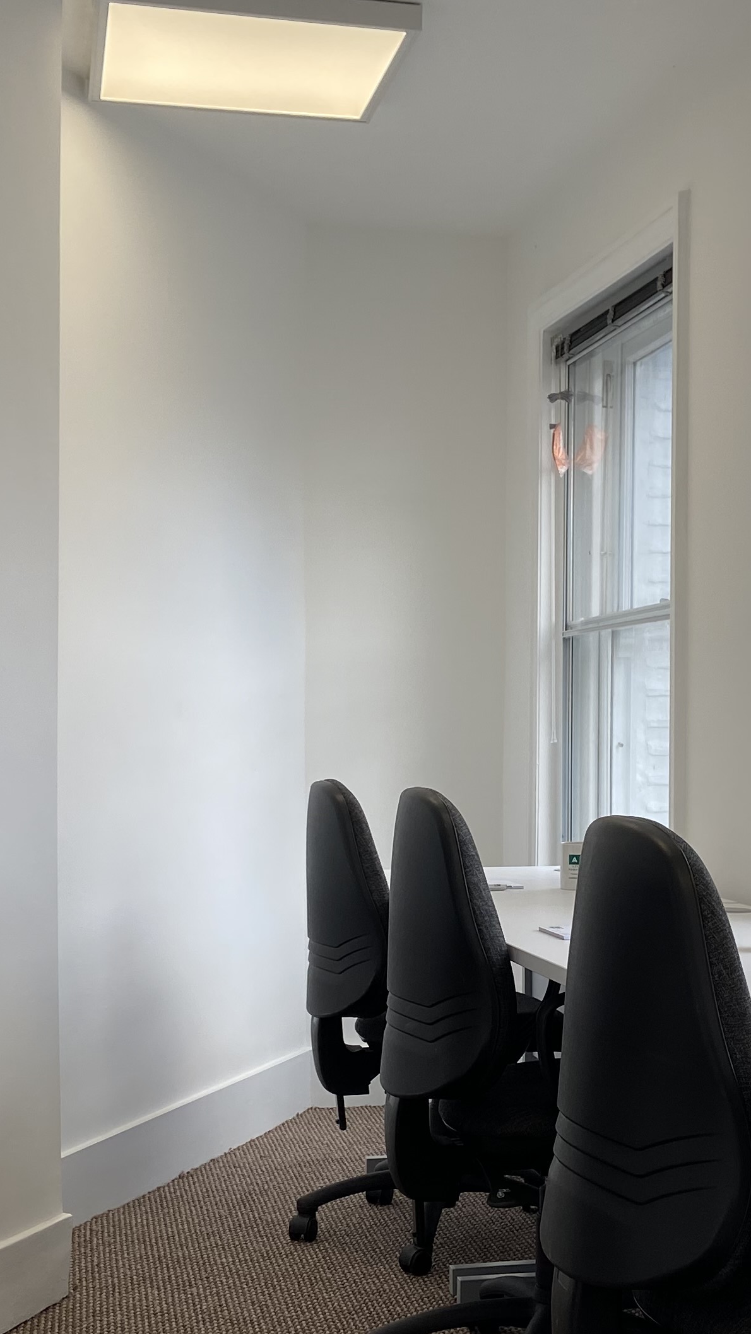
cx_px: 471
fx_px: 1911
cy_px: 788
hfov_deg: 22.2
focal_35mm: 54
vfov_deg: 38.4
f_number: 1.8
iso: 32
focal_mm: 4.25
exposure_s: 1/311
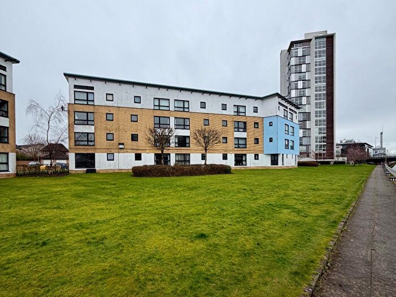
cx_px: 198
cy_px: 148
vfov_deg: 85.7
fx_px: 160
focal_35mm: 14
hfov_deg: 102.1
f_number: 2.2
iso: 50
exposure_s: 1/502
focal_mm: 2.22
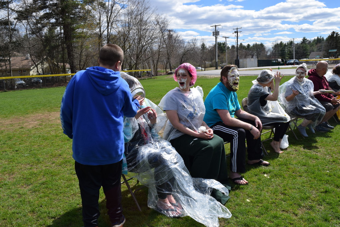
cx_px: 170
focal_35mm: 30
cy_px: 114
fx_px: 283
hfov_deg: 61.9
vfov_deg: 43.6
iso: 200
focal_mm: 20
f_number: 10
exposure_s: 1/500
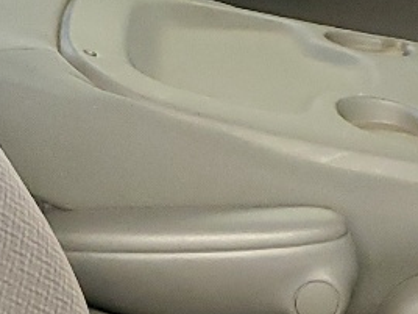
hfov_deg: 12.7
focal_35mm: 155
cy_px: 278
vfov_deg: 9.5
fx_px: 1872
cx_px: 273
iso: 321
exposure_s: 1/40
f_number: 1.5
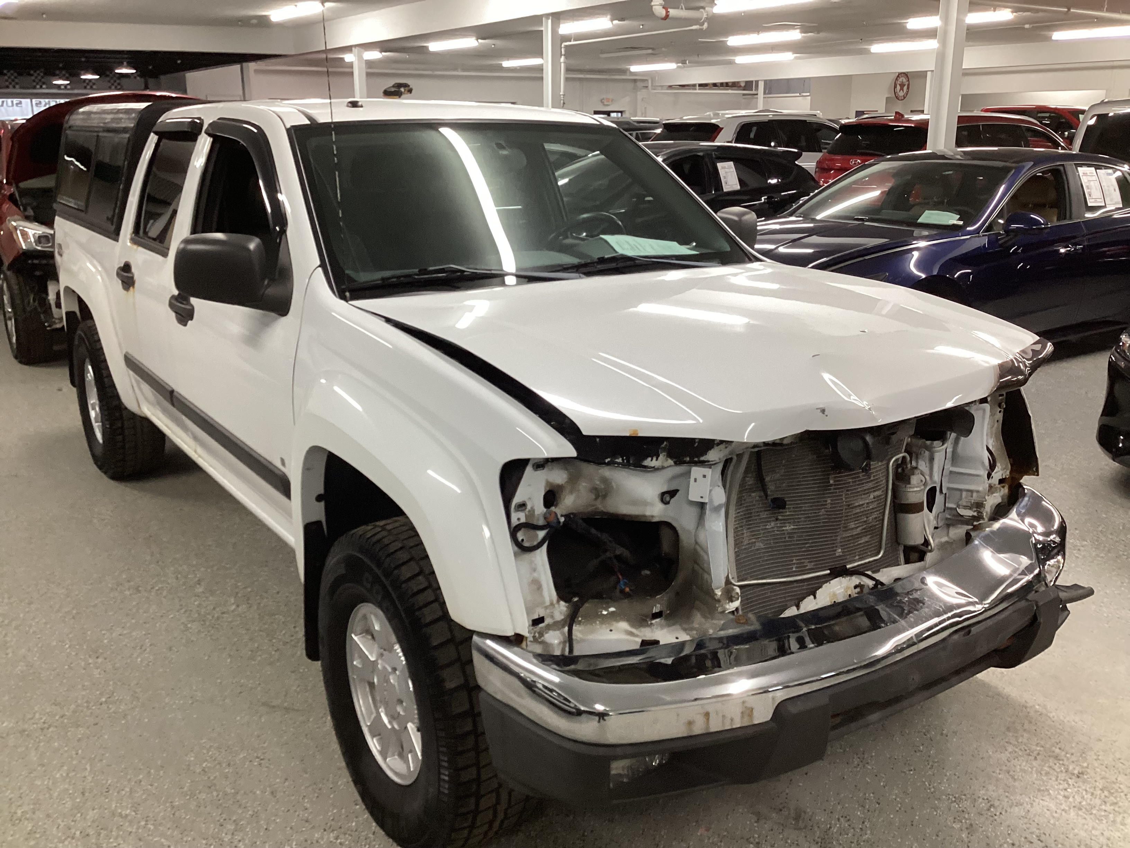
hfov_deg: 58.4
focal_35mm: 31
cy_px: 424
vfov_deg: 45.4
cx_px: 565
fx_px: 1012
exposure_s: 1/60
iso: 200
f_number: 2.4
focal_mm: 3.3
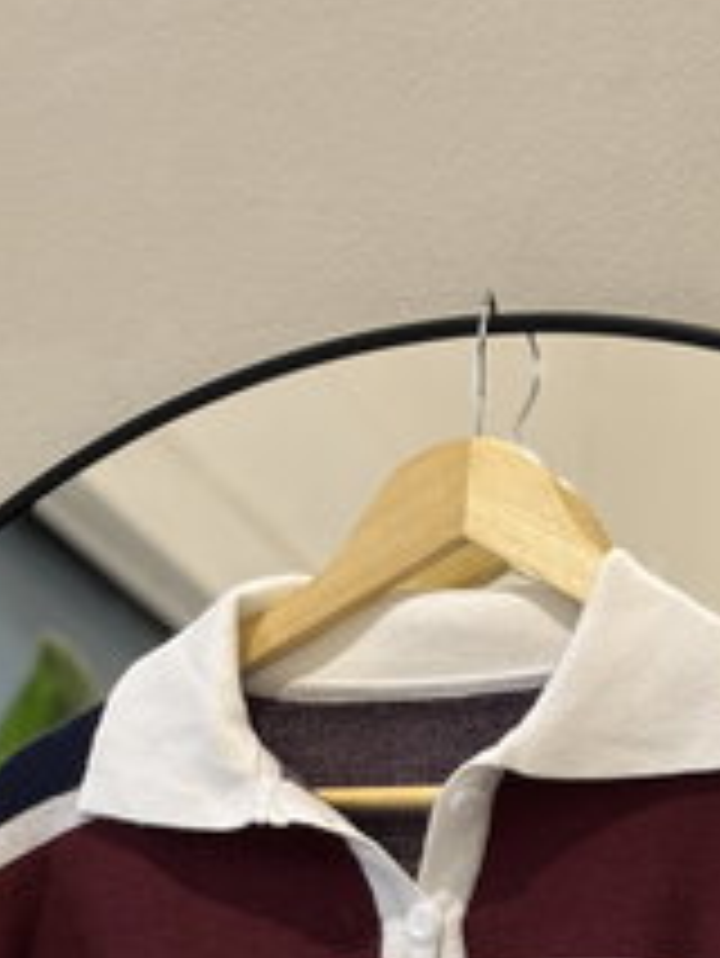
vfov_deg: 14.7
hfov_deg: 11.4
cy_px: 1127
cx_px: 432
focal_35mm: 130
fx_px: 3602
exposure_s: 1/50
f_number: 1.6
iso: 125
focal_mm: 5.96
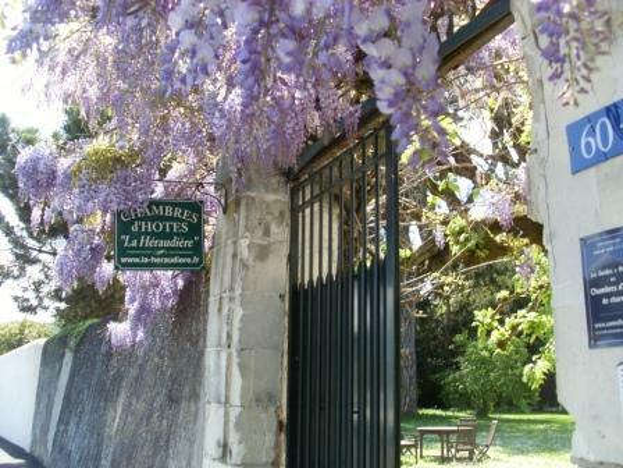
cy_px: 234
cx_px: 312
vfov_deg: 37.7
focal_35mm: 38
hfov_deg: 49.0
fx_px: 684
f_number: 7.7
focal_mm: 6.3
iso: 80
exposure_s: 1/60
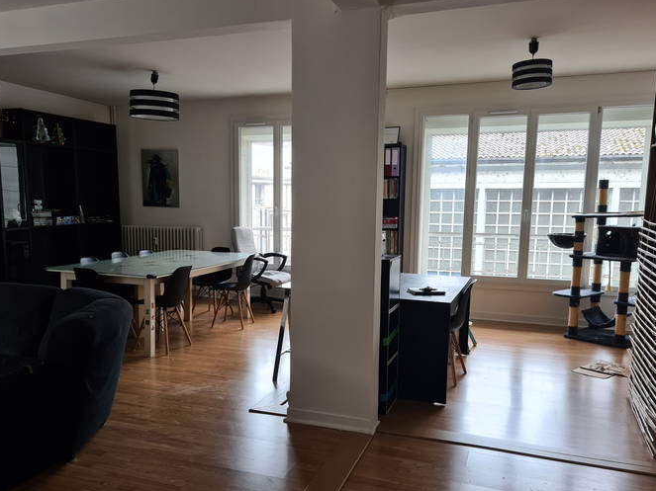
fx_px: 587
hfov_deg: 58.3
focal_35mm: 31
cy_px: 287
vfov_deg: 45.3
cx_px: 297
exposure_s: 1/50
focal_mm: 5.4
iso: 80
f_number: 1.8
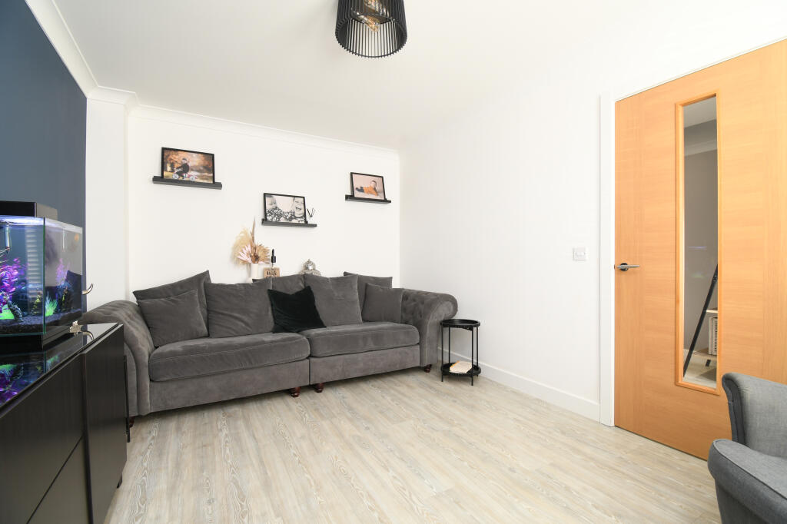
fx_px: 328
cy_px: 262
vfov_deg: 77.3
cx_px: 394
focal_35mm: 15
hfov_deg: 100.4
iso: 250
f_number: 9
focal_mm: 10
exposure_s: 1/10
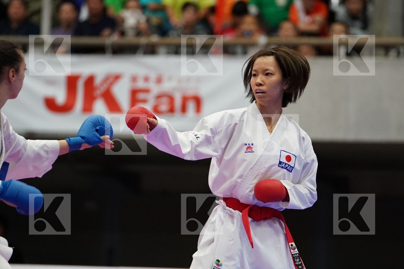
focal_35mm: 271
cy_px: 134
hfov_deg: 7.6
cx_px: 202
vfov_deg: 5.1
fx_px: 3041
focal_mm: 181
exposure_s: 1/1000
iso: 3200
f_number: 2.8
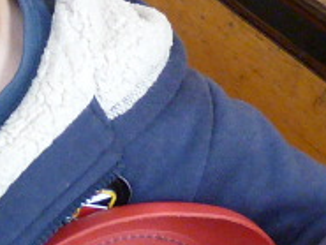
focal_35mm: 173
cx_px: -100
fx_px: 1630
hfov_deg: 11.1
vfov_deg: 8.4
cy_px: -129
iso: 400
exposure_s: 1/125
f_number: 2.8
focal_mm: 5
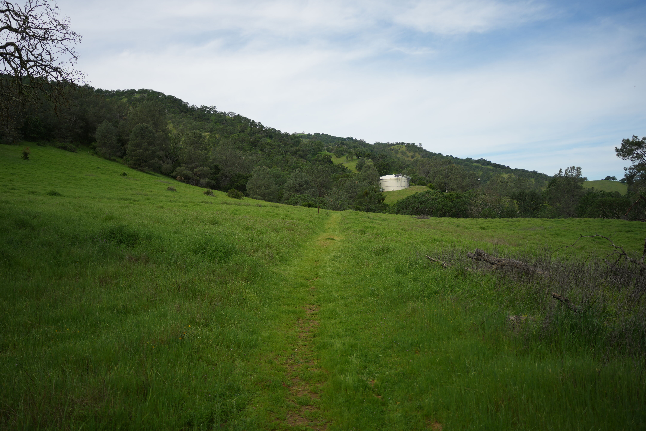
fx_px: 502
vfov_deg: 46.4
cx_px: 323
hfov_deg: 65.5
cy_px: 216
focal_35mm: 28
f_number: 4
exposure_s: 1/800
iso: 100
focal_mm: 28
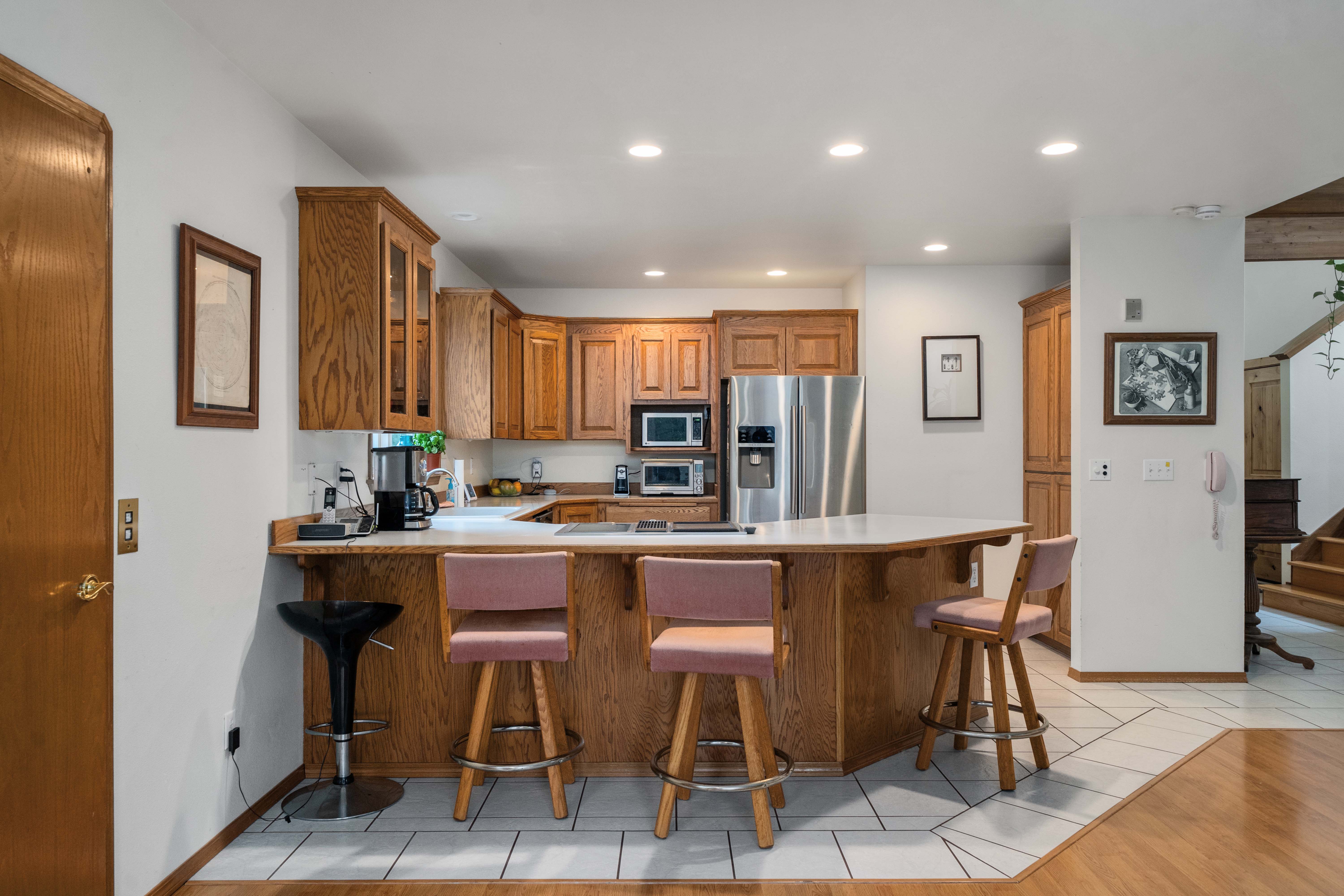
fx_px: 896
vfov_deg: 53.1
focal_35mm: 24
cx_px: 672
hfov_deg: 73.7
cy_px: 448
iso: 1000
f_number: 6.7
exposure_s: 1/20
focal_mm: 24
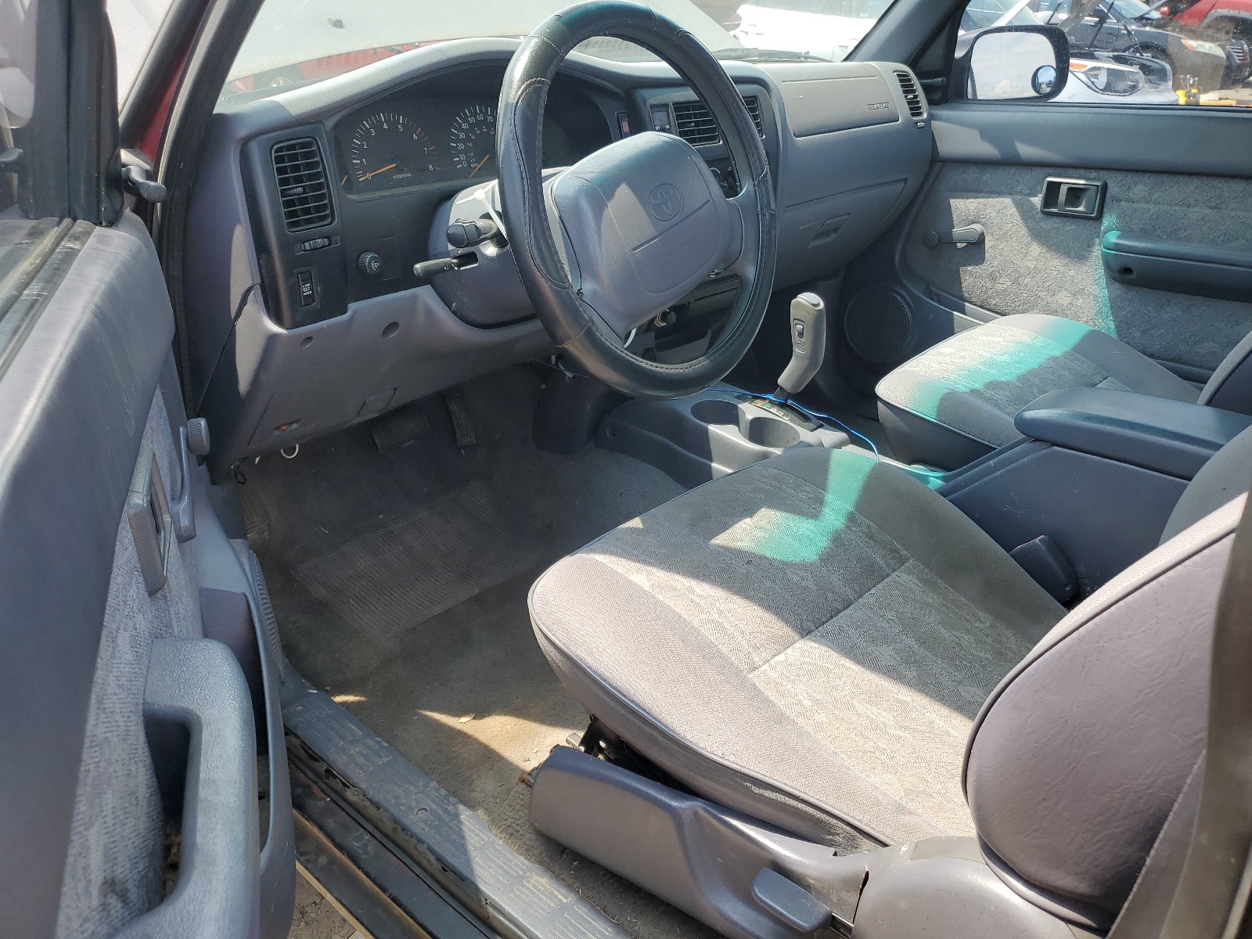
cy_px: 470
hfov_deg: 67.3
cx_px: 626
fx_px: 940
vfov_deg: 53.1
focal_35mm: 26
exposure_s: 1/625
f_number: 1.5
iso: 50
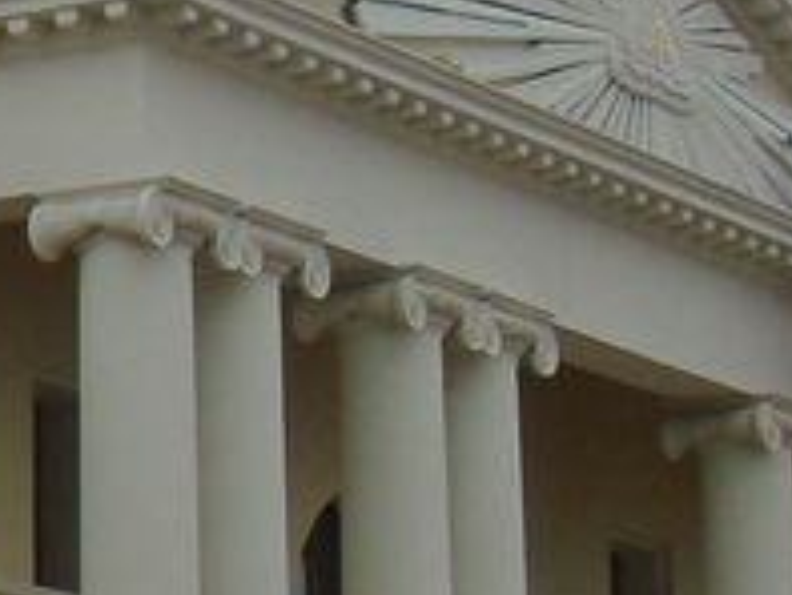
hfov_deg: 9.2
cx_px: -474
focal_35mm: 207
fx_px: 4739
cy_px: -20
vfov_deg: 7.2
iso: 80
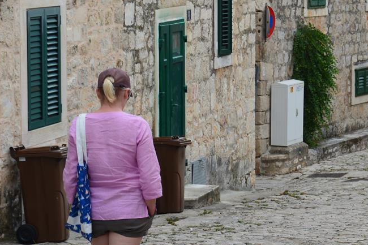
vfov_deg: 8.3
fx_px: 1699
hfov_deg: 12.3
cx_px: 303
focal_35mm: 166
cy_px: 156
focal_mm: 45
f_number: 5.6
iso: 200
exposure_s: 1/125
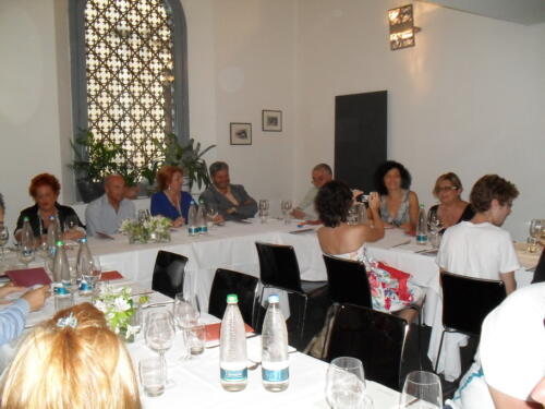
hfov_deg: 52.6
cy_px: 204
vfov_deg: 40.7
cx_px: 272
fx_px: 551
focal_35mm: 35
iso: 320
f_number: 3.2
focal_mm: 6.3
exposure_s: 1/45
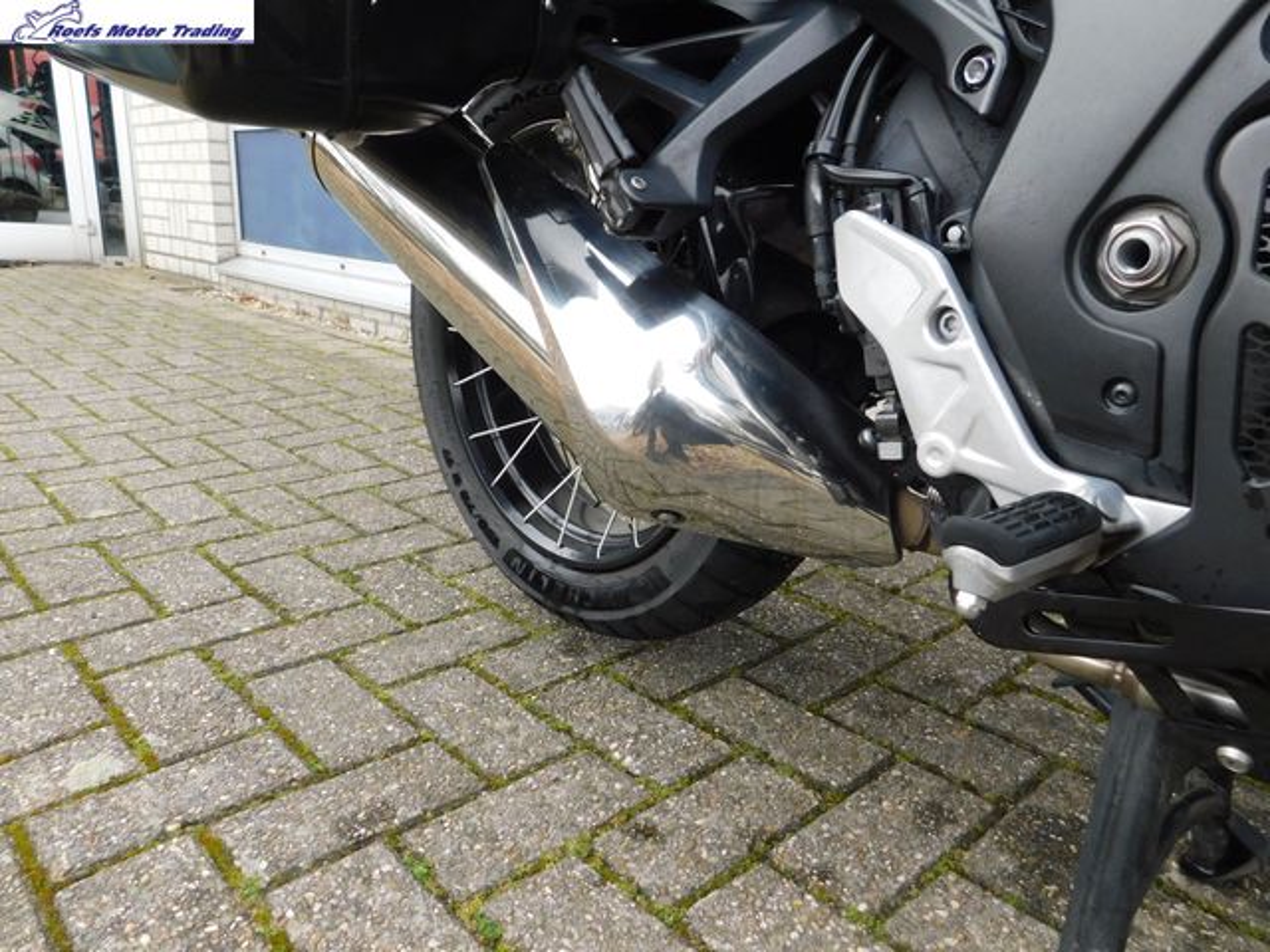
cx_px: 635
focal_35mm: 25
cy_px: 476
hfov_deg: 69.4
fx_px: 917
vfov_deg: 54.9
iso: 125
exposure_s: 1/100
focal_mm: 4.5
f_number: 3.1
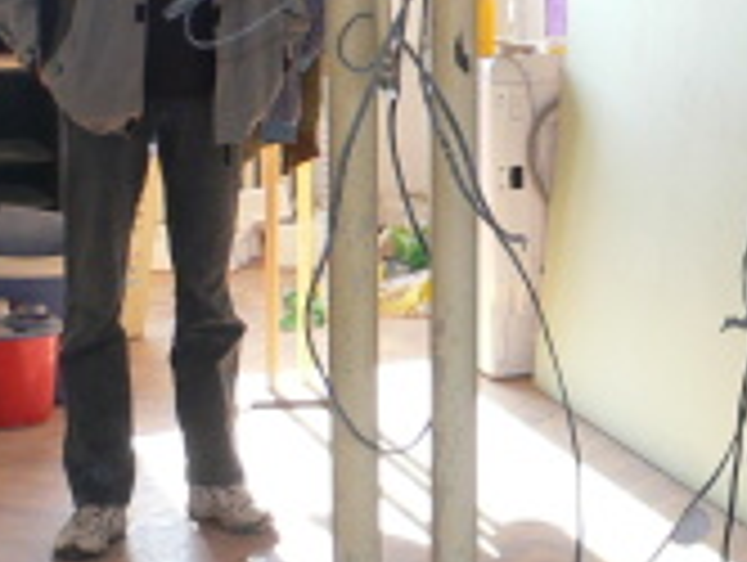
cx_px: 936
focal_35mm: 131
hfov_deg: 14.5
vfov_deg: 11.3
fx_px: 2831
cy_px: 31
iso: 80
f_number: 2.8
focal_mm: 6.3
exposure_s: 1/60
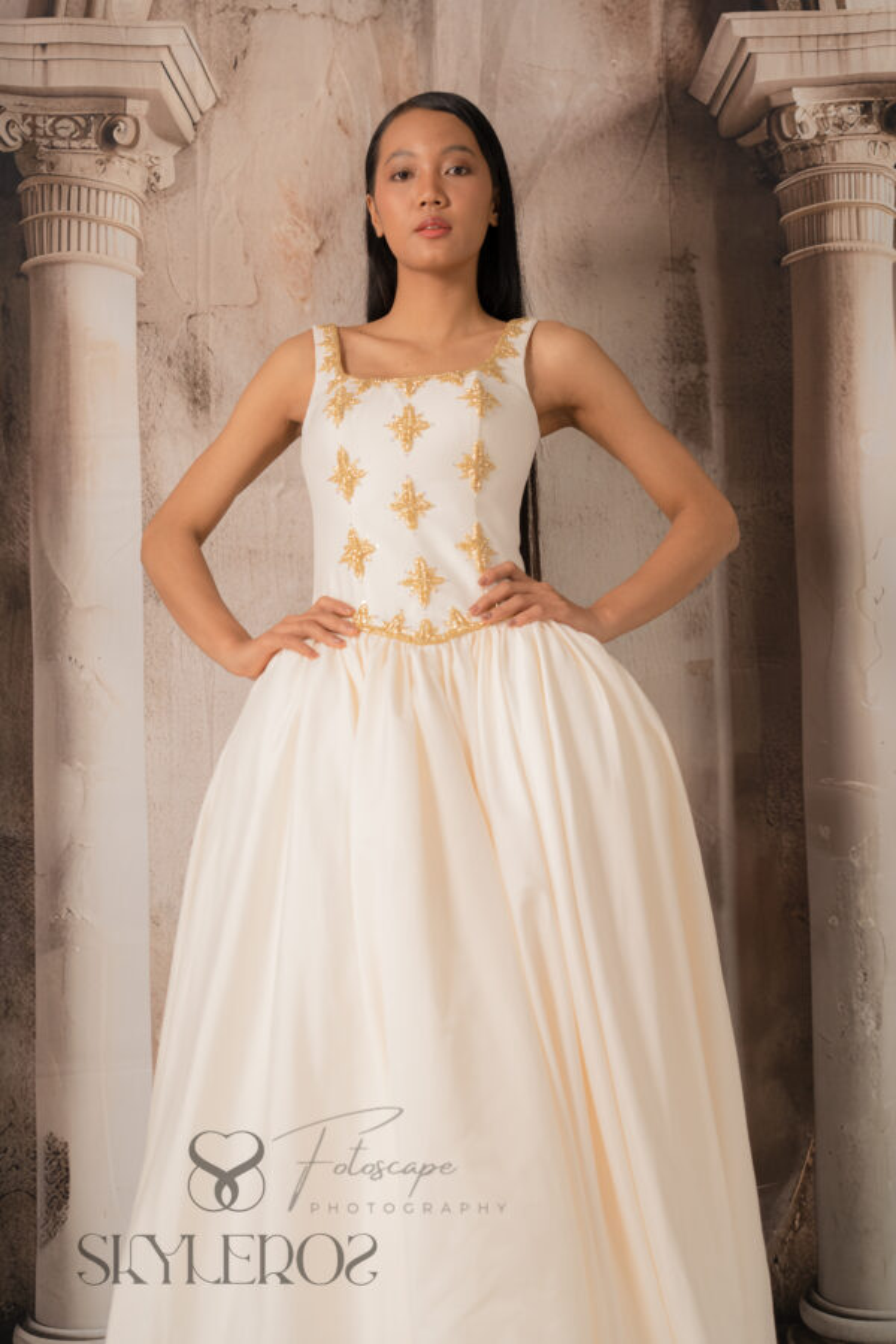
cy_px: 672
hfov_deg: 18.2
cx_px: 448
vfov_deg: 27.0
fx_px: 2800
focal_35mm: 75
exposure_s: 1/200
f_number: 4
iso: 250
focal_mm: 75
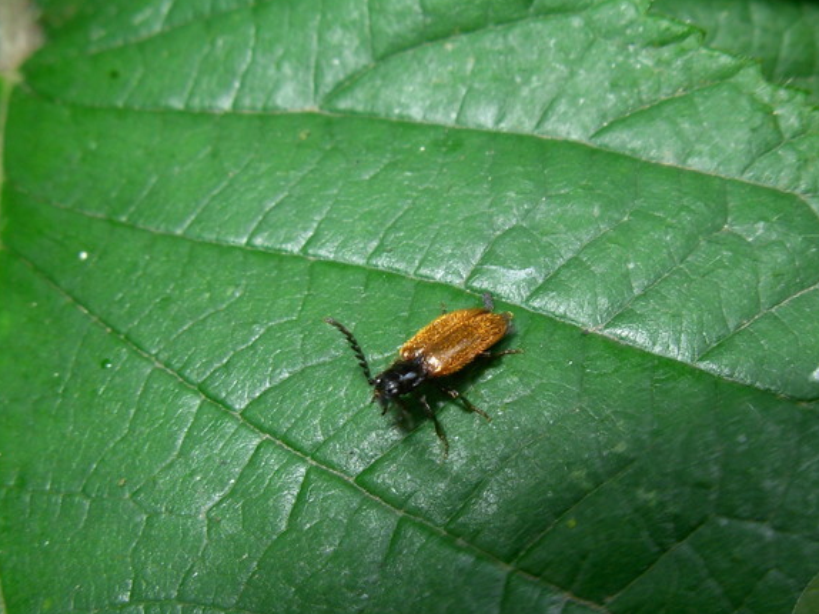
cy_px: 374
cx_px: 448
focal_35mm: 53
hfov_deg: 36.2
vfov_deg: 27.4
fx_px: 1253
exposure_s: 1/32
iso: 79
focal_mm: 6.3
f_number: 4.9
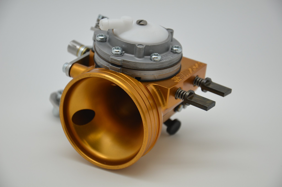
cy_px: 94
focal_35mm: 112
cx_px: 141
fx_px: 879
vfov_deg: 12.1
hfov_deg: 18.2
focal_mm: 75
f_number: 5.6
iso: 200
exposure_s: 1/125
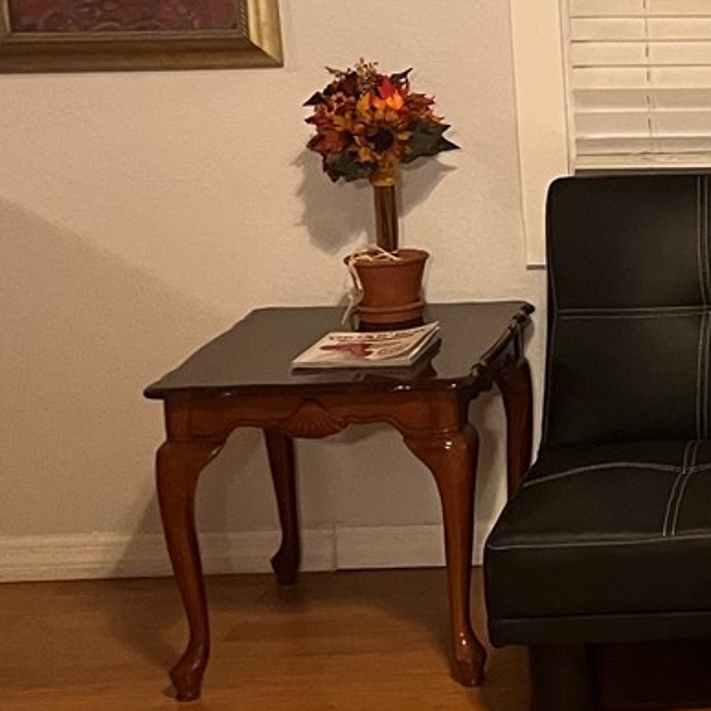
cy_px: 243
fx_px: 2208
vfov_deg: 18.3
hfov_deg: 16.1
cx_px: 1179
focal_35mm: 95
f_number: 1.6
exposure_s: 1/60
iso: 400
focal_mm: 5.1
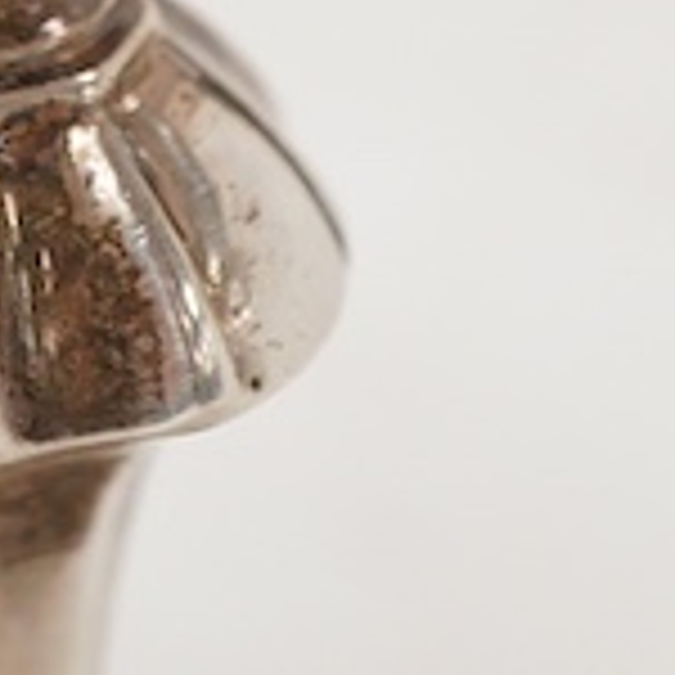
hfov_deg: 7.6
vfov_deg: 7.4
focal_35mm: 230
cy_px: -495
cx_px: -32
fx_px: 5074
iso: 1250
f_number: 8
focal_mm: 30
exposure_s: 1/125
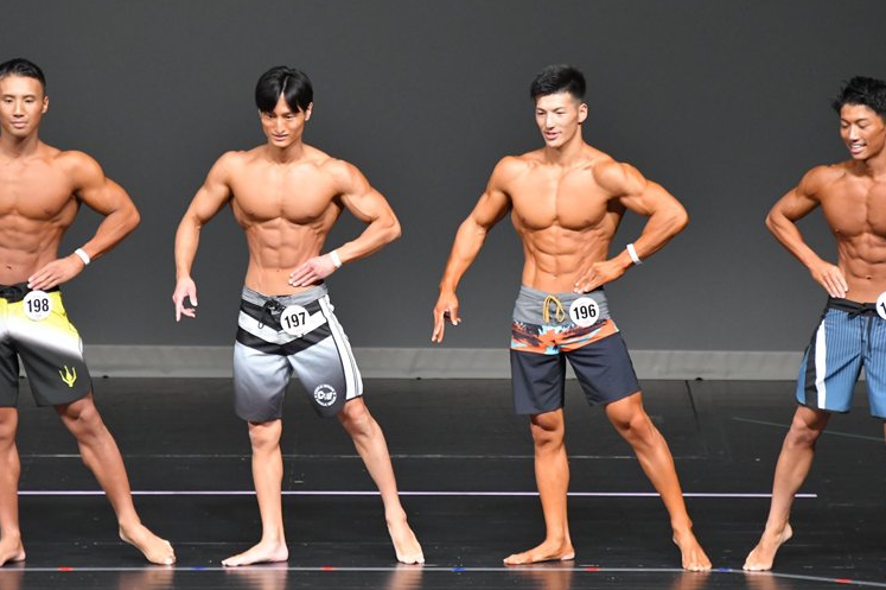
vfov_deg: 4.2
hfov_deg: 6.3
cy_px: 293
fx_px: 8042
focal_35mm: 327
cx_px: 432
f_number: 5.6
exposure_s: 1/400
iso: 5000
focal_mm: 210
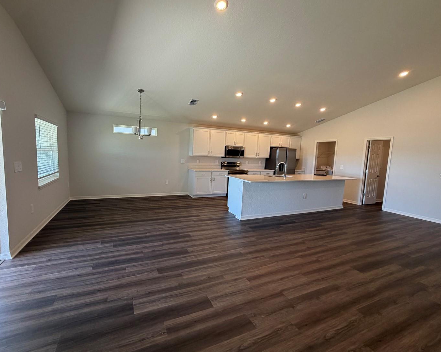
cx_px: 212
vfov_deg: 80.4
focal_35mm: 16
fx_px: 209
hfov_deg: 93.1
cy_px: 176
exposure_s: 1/120
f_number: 2.2
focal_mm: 2.22
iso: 160
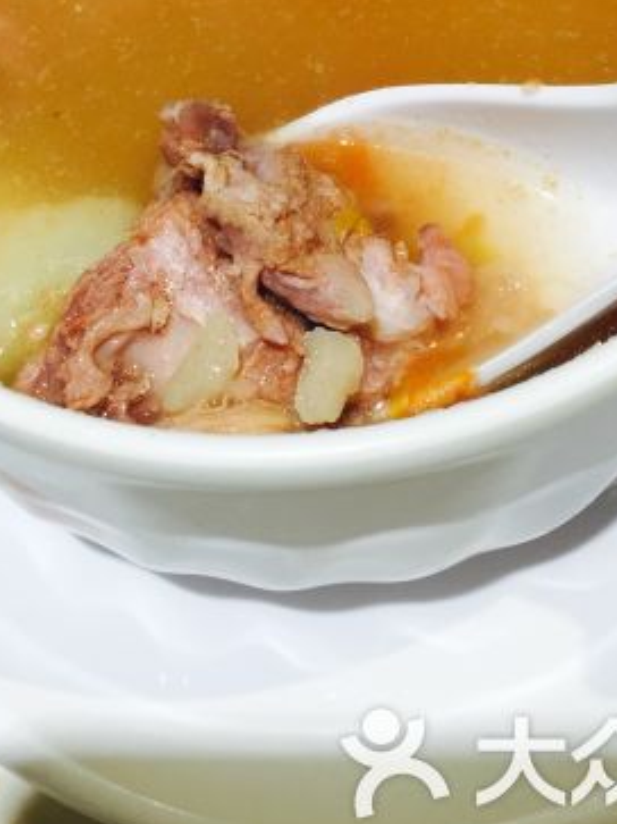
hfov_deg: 26.1
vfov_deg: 32.7
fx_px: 1332
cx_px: 314
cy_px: 86
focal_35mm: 56
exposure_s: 1/100
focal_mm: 4.15
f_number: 2.2
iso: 40
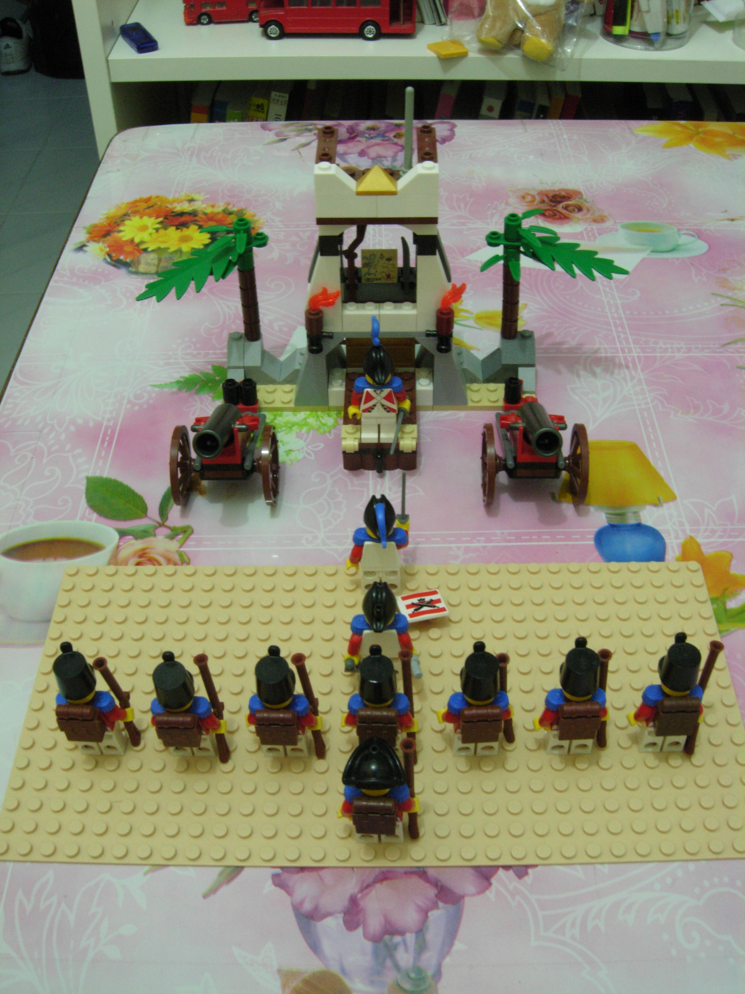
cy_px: 497
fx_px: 1033
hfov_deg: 39.7
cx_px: 372
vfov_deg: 51.4
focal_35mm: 36
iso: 200
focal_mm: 7.5
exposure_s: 1/2.1
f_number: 7.6
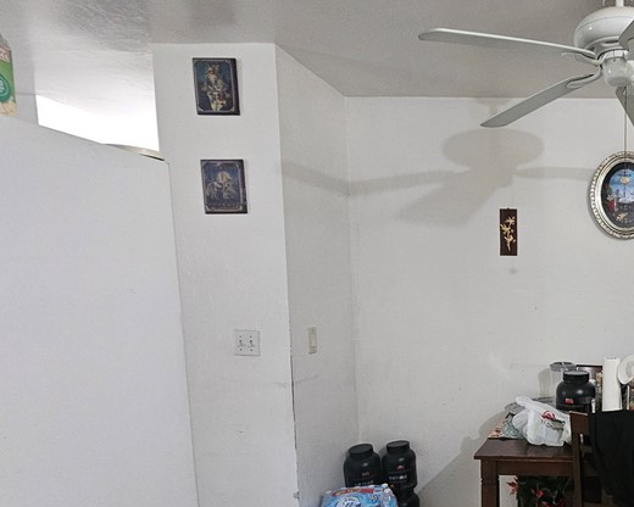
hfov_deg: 55.8
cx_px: 605
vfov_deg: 55.7
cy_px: 333
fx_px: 469
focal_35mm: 25
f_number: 2.2
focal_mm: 2.2
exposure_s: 1/30
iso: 500
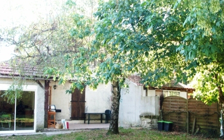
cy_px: 79
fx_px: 226
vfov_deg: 34.4
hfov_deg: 52.7
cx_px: 114
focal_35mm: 37
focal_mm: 5.7
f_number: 2.8
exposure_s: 1/67.2
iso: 160
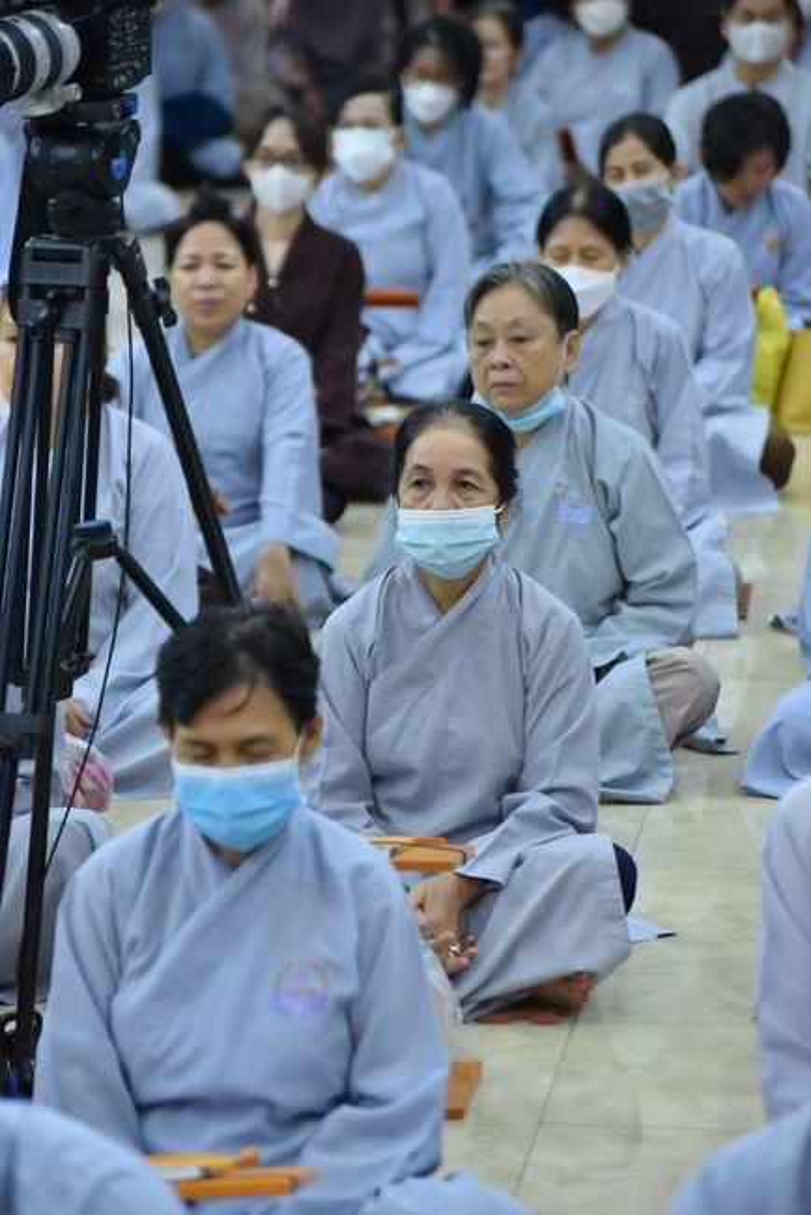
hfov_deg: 8.9
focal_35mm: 155
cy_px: 608
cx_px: 406
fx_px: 5232
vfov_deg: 13.2
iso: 5000
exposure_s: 1/160
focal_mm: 155
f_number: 5
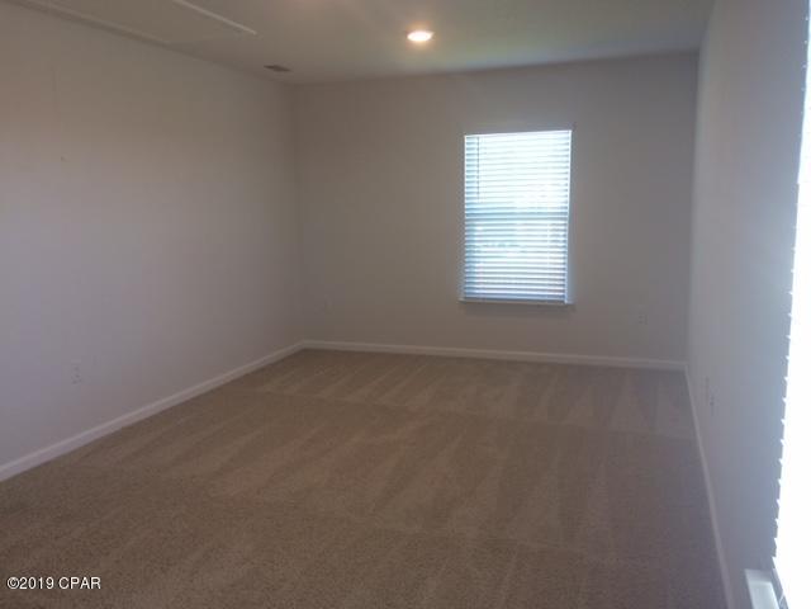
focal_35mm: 29
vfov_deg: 48.2
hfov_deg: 61.7
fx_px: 679
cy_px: 304
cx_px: 406
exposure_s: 1/40
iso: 40
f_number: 2.2
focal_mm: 4.15
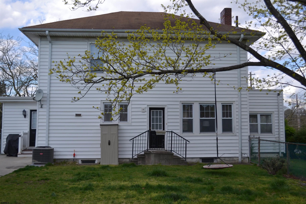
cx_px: 153
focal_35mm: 36
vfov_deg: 36.9
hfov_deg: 53.1
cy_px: 102
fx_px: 306
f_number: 4
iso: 100
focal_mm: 24
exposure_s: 1/400
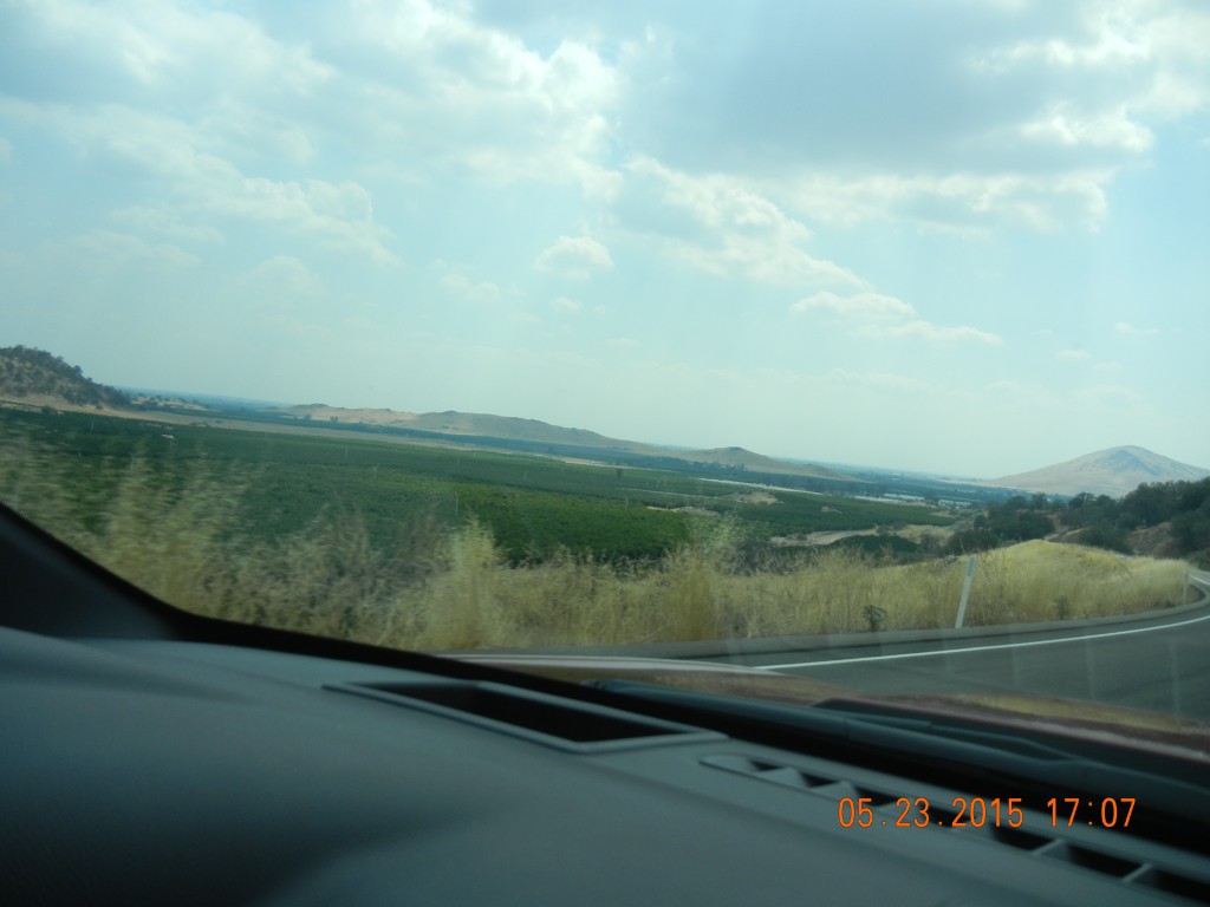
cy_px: 454
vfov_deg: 46.8
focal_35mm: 30
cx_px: 605
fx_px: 1049
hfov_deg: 60.0
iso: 160
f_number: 7
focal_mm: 5.4
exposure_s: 1/382
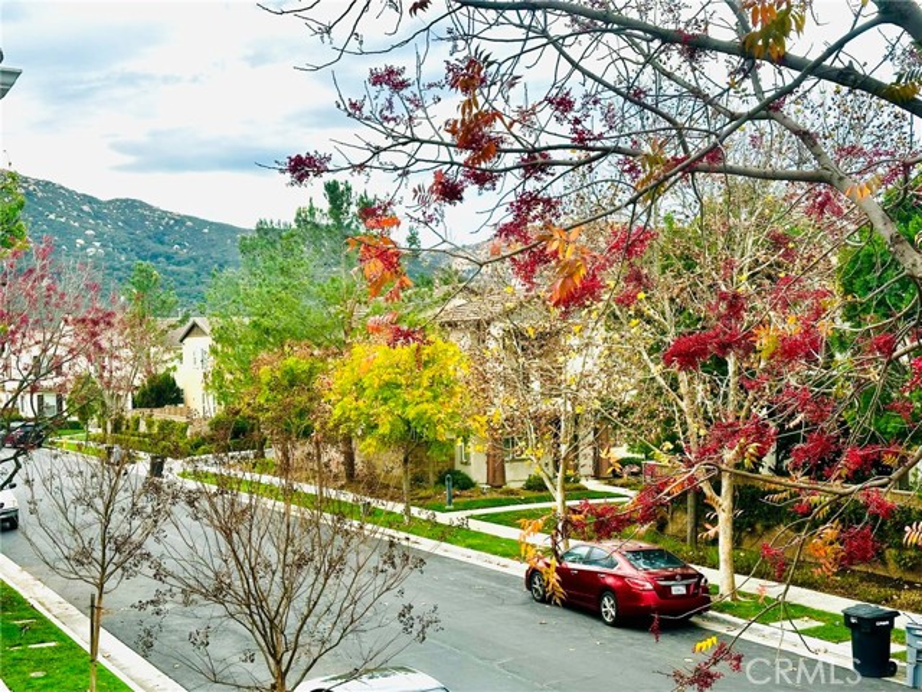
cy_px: 346
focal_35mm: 48
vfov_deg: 30.3
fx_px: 1278
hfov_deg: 39.7
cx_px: 461
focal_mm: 6.86
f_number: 1.78
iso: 64
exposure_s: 1/1258
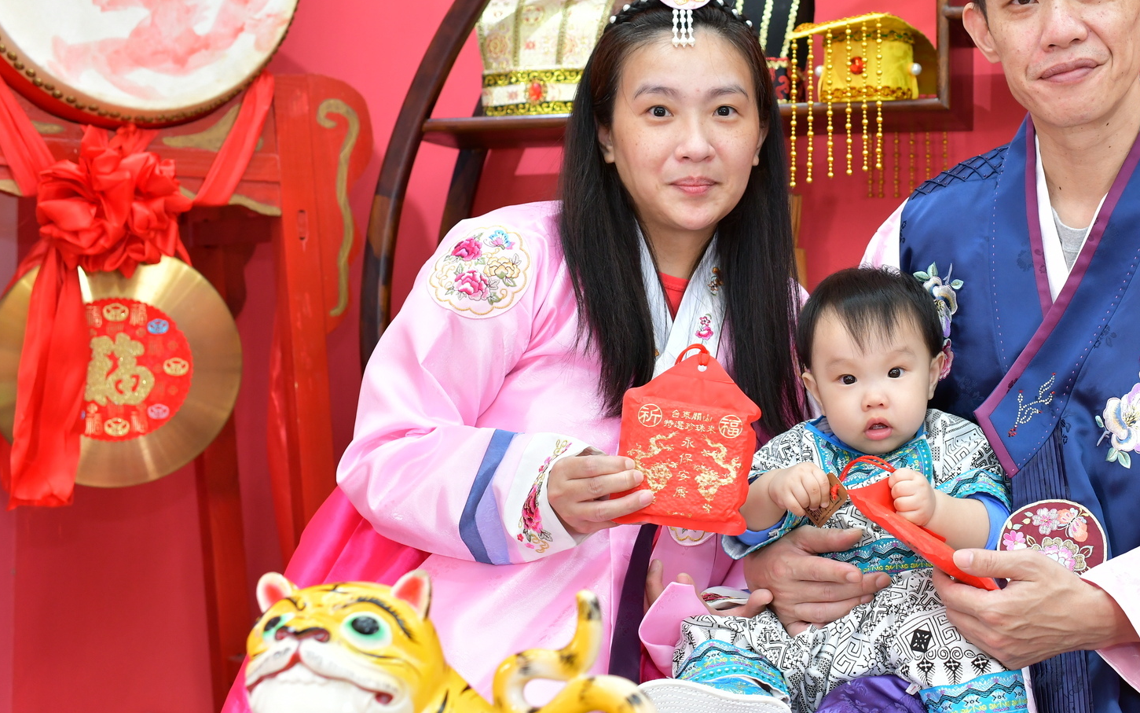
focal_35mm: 59
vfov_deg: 22.0
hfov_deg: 33.9
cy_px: 309
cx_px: 844
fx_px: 1833
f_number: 4.5
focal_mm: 35
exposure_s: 1/200
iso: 800
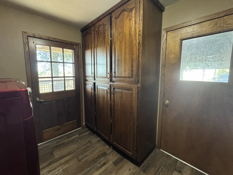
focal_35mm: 15
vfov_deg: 81.7
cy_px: 84
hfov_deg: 98.1
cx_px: 112
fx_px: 101
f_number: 2.2
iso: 500
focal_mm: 2.22
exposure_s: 1/60
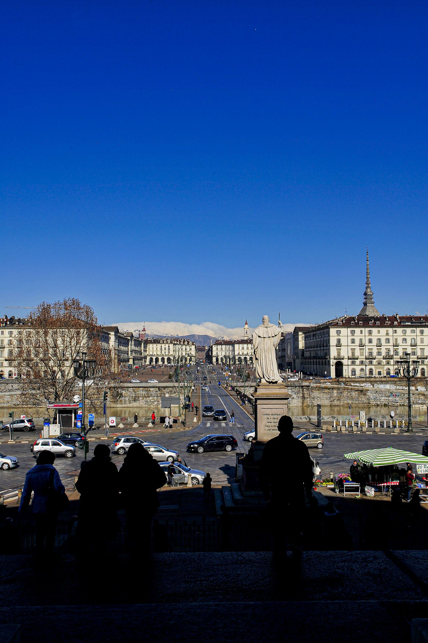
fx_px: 625
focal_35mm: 35
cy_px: 322
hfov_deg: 37.8
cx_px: 214
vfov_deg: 54.5
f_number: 16
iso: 250
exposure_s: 1/320
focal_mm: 35
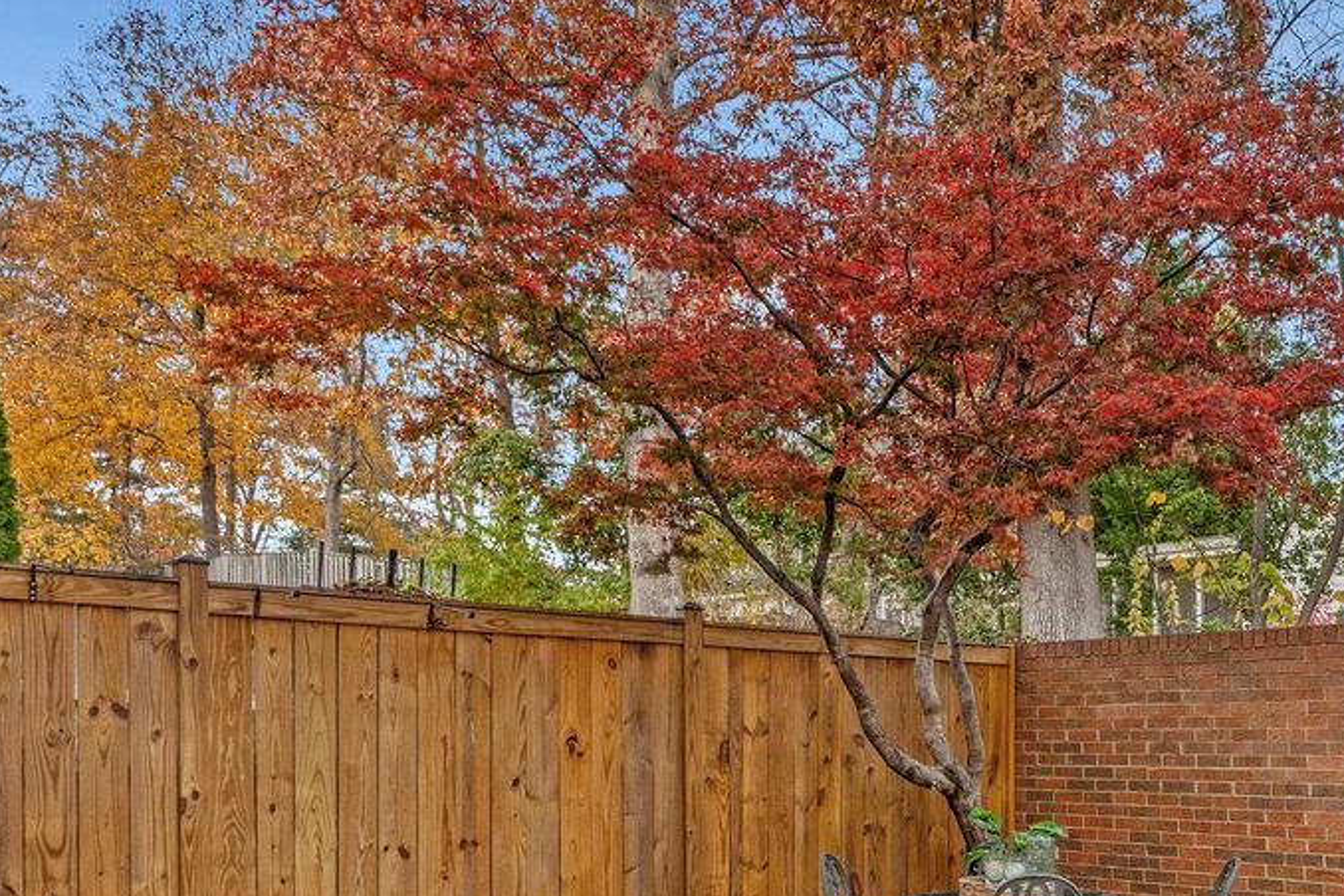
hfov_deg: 52.3
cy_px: 729
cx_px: 1072
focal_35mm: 34
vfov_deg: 37.4
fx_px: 1269
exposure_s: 1/80
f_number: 7.1
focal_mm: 16
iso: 1250
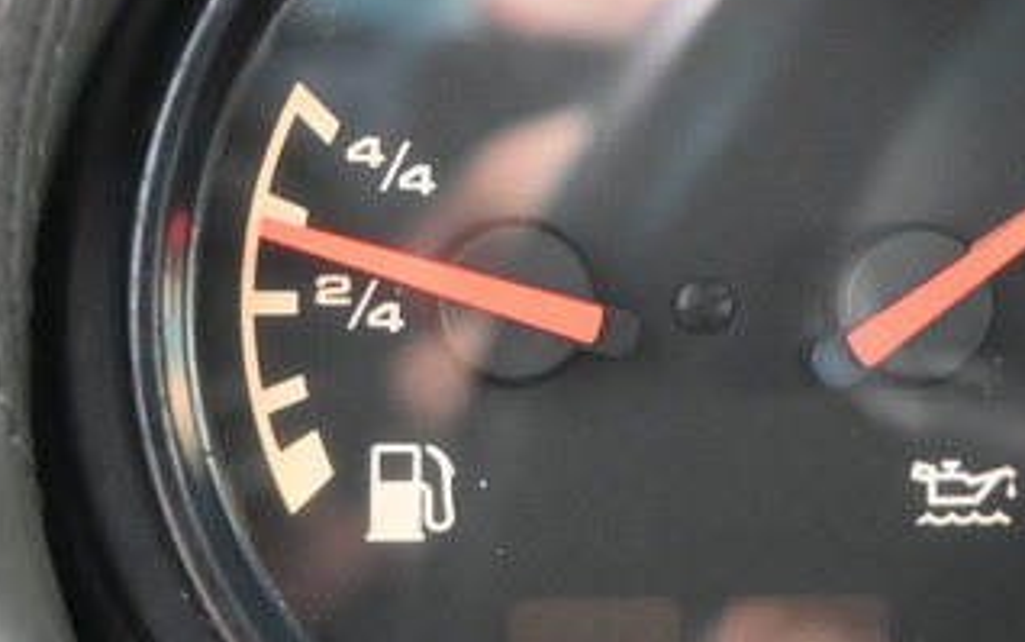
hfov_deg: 22.3
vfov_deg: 14.2
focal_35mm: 92
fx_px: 2577
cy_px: 361
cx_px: 748
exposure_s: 1/60
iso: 6400
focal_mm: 25
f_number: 4.2
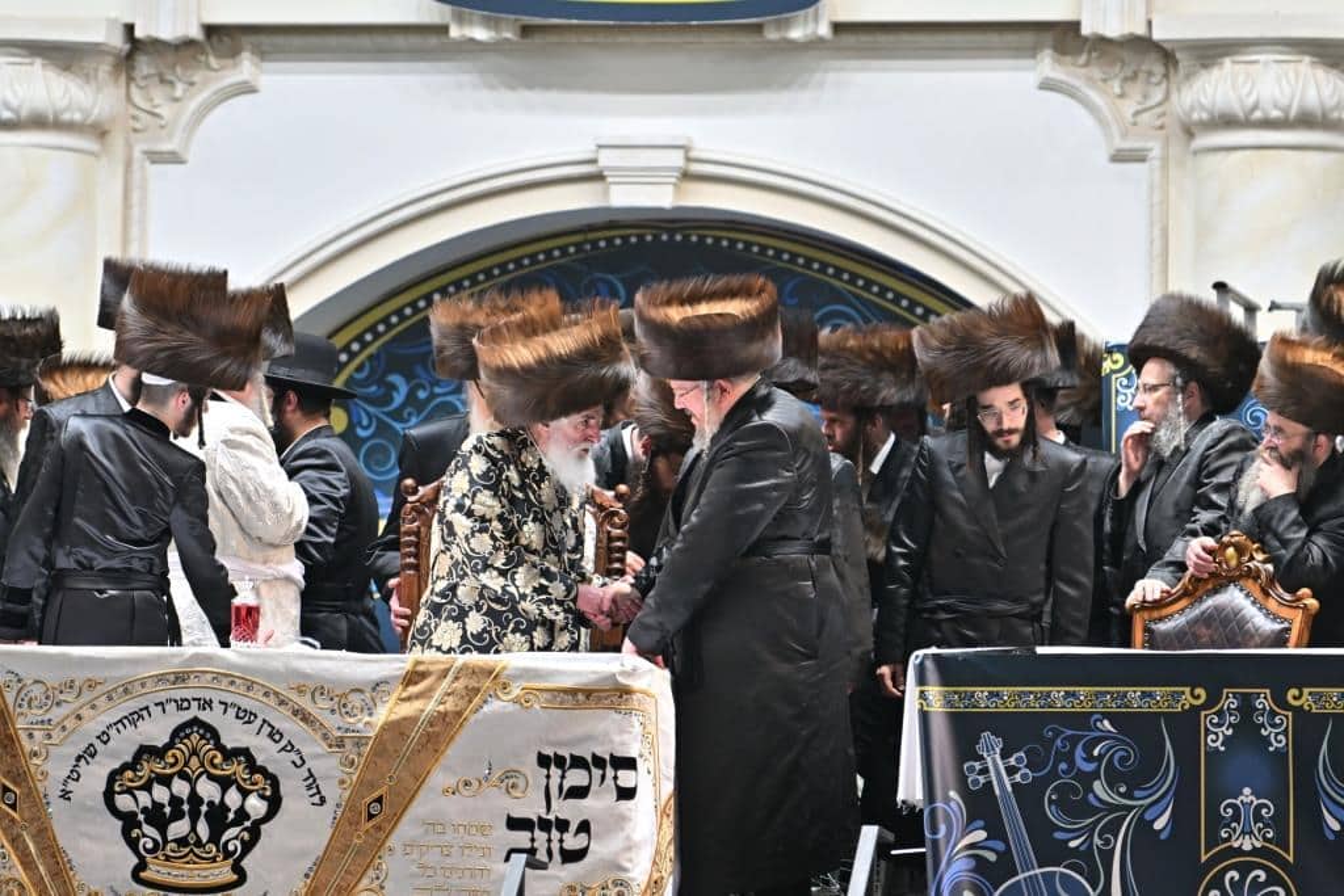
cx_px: 672
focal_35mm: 300
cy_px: 448
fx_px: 11201
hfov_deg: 6.9
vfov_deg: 4.6
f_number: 2.8
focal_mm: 200
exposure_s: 1/320
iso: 500
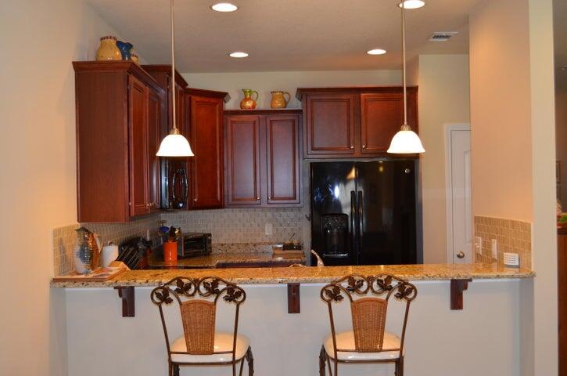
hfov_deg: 49.6
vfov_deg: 34.1
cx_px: 284
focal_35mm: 39
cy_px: 188
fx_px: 613
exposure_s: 1/60
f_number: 4.2
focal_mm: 26
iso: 560
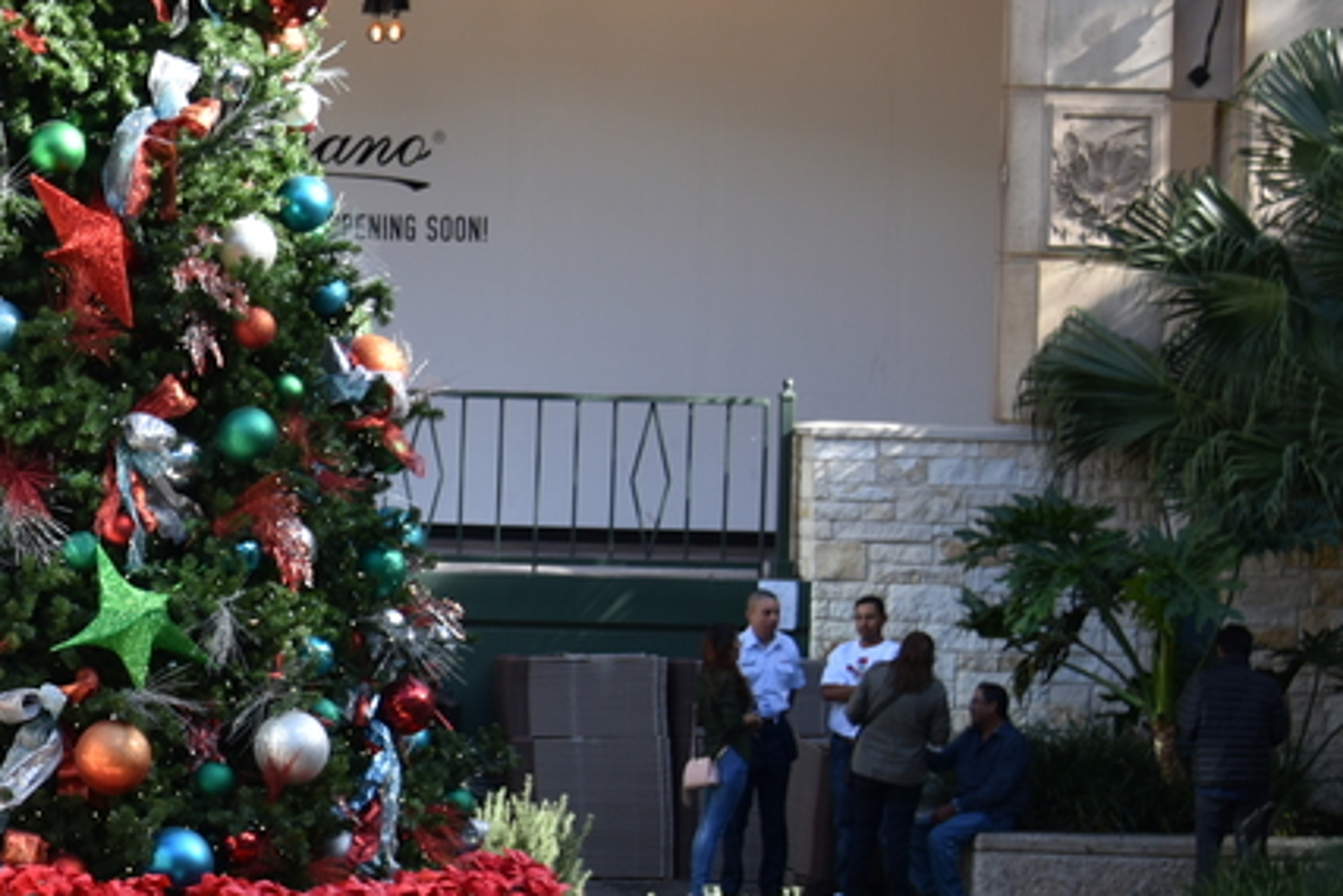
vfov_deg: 7.0
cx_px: -352
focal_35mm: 195
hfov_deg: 10.3
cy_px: 512
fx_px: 7277
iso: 100
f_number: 5.6
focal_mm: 65
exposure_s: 1/125
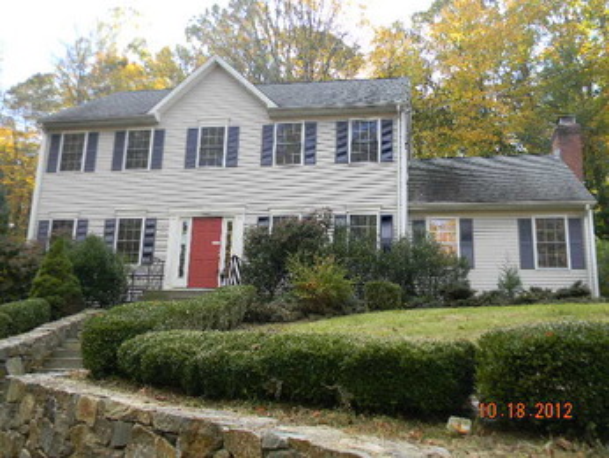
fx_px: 634
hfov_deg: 51.3
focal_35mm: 36
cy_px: 229
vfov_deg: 39.7
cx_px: 304
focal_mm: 6.4
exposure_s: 1/88.6
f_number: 3.7
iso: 80
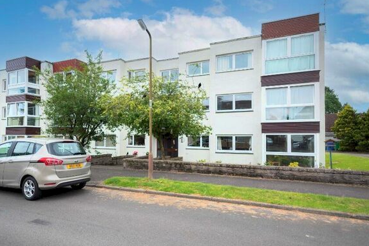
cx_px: 158
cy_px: 134
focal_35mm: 22
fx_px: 225
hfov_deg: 78.1
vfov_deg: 57.1
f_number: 5
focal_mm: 12
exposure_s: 1/640
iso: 400
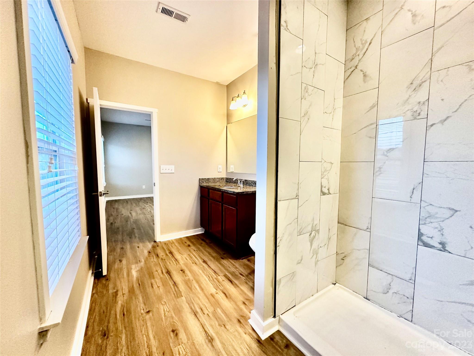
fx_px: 192
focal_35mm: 14
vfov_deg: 85.7
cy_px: 178
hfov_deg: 102.1
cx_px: 237
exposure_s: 1/60
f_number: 2.2
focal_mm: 2.22
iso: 320
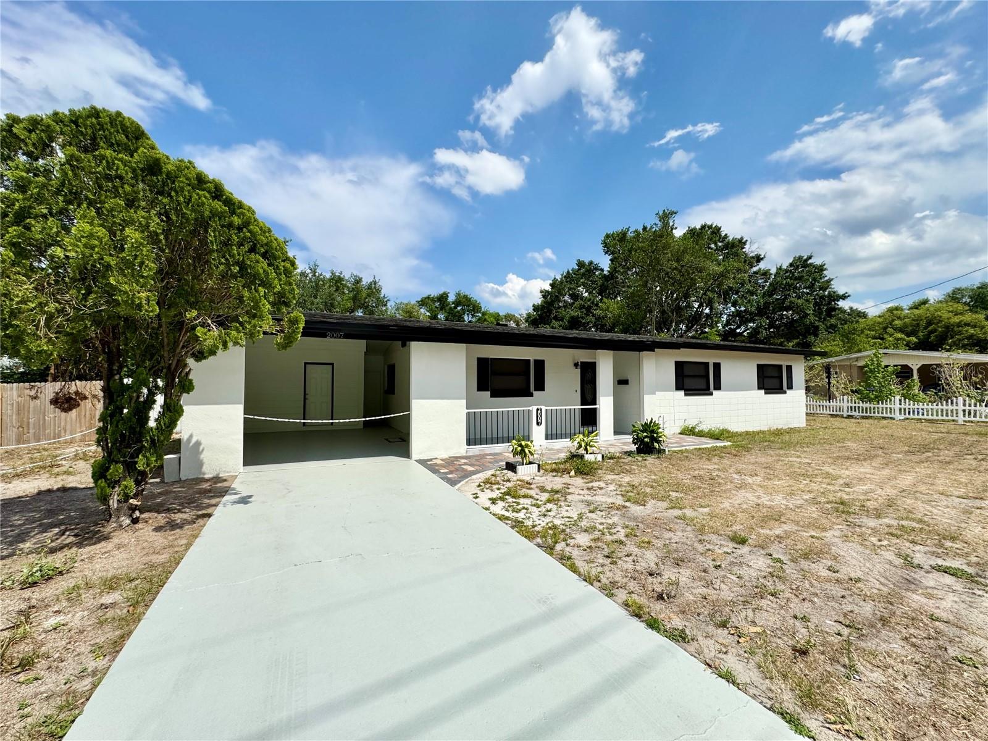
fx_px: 400
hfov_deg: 102.1
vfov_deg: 85.7
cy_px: 370
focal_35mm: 14
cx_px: 494
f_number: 2.2
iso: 50
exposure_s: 1/3390
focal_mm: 2.22
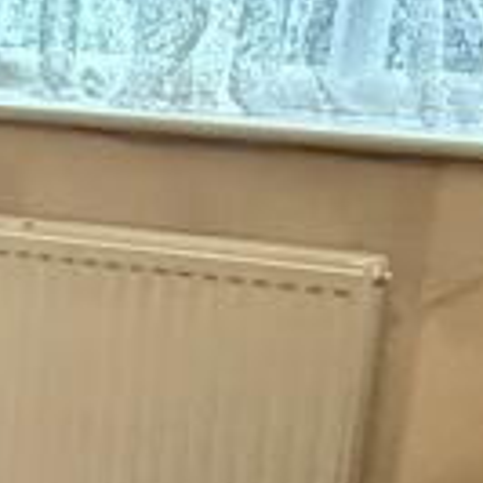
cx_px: -567
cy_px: 280
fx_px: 1500
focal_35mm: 95
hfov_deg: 14.3
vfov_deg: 18.3
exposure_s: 1/50
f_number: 2.2
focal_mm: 2.22
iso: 640
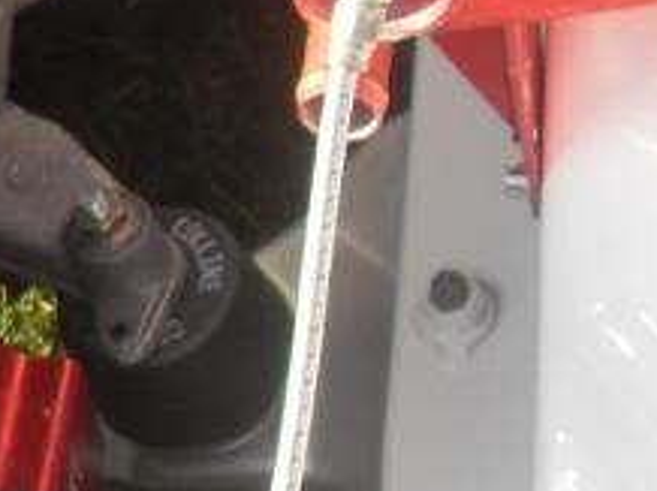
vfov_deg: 9.2
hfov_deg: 11.2
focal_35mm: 160
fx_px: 3033
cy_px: -39
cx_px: -657
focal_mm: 6.3
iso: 80
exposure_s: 1/180
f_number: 2.8
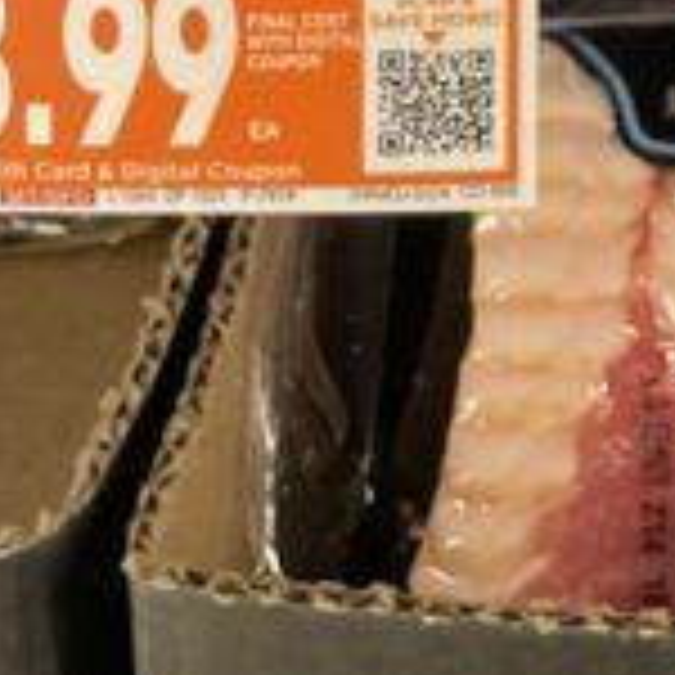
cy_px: -842
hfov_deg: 10.5
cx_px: 1174
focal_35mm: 157
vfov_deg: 10.0
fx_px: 3464
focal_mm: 4.2
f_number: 1.6
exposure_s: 1/121
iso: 100
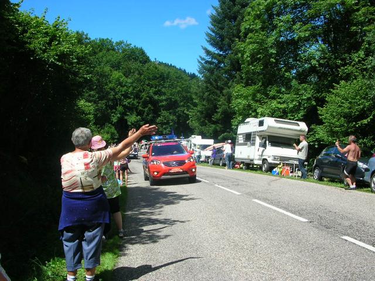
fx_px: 379
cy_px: 140
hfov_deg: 52.6
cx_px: 188
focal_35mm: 35
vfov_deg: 40.7
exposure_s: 1/226
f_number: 5.6
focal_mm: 5.8
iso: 50
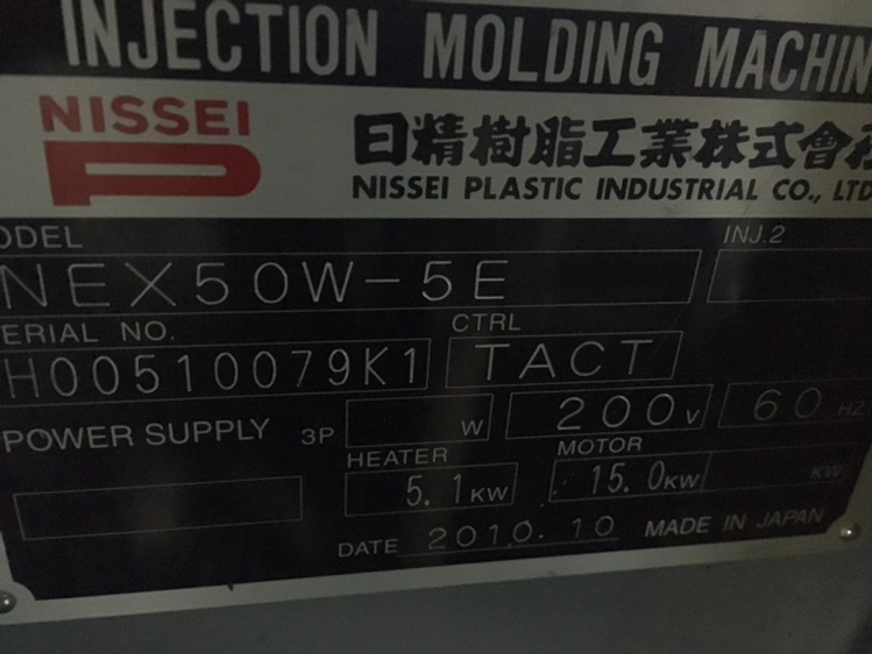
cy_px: 327
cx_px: 436
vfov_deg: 48.2
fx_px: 731
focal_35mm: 29
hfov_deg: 61.7
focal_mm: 4.15
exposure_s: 1/15
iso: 2000
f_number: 2.2
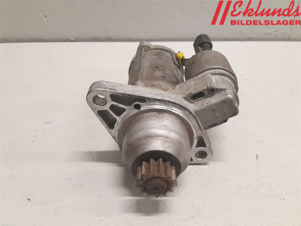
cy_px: 113
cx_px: 150
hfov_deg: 67.3
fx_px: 226
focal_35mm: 26
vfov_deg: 53.1
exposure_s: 1/50
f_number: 1.7
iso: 320
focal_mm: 3.93
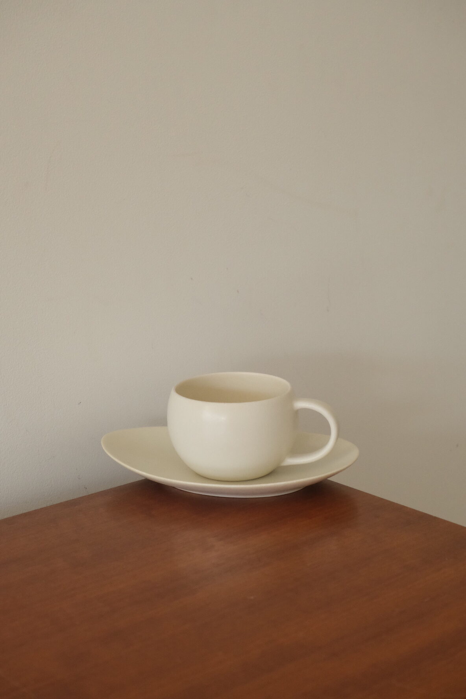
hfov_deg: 20.3
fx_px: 1301
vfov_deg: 30.1
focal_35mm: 67
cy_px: 350
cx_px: 233
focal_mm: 44.5
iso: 4000
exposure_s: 1/160
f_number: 5.6
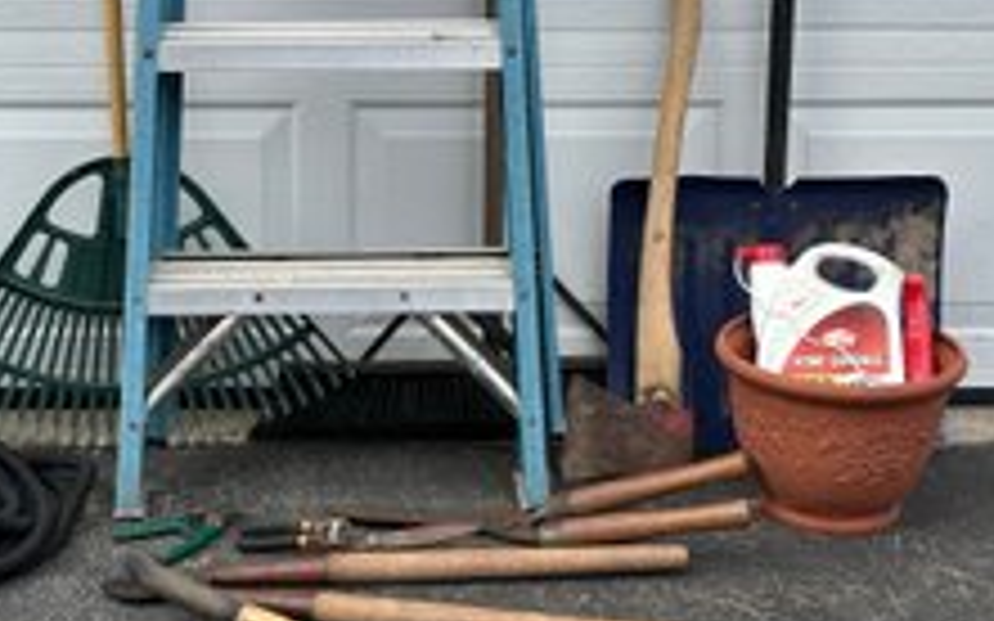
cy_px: 277
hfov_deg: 26.0
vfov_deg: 16.5
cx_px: 308
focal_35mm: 79
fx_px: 2140
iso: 64
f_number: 1.78
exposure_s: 1/1030
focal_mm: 6.86
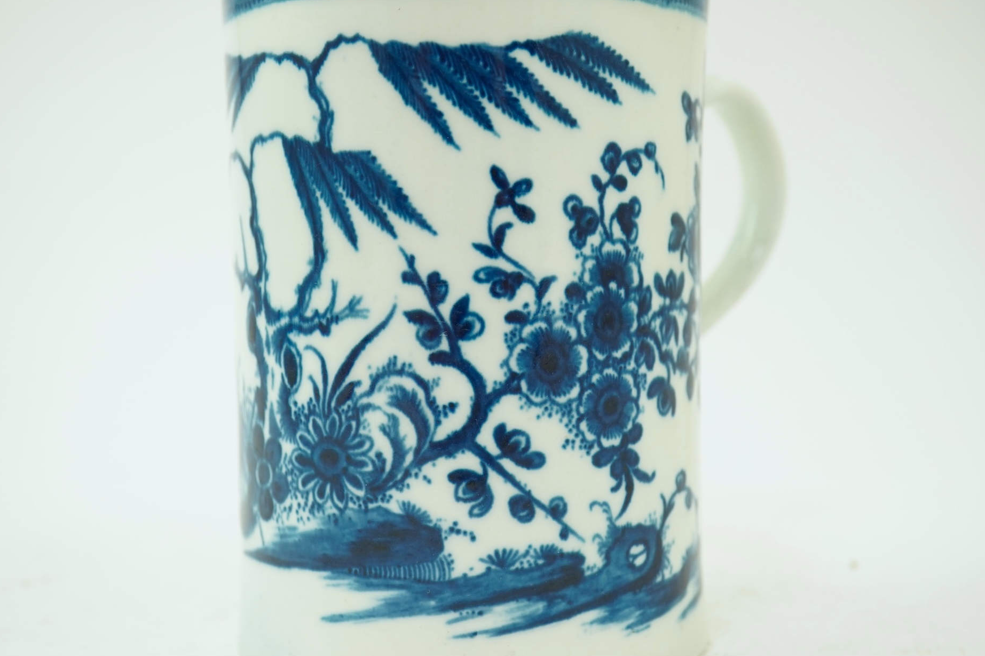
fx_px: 1313
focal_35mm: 48
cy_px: 343
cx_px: 506
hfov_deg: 41.1
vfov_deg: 28.1
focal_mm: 30
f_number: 9
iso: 640
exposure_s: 1/60
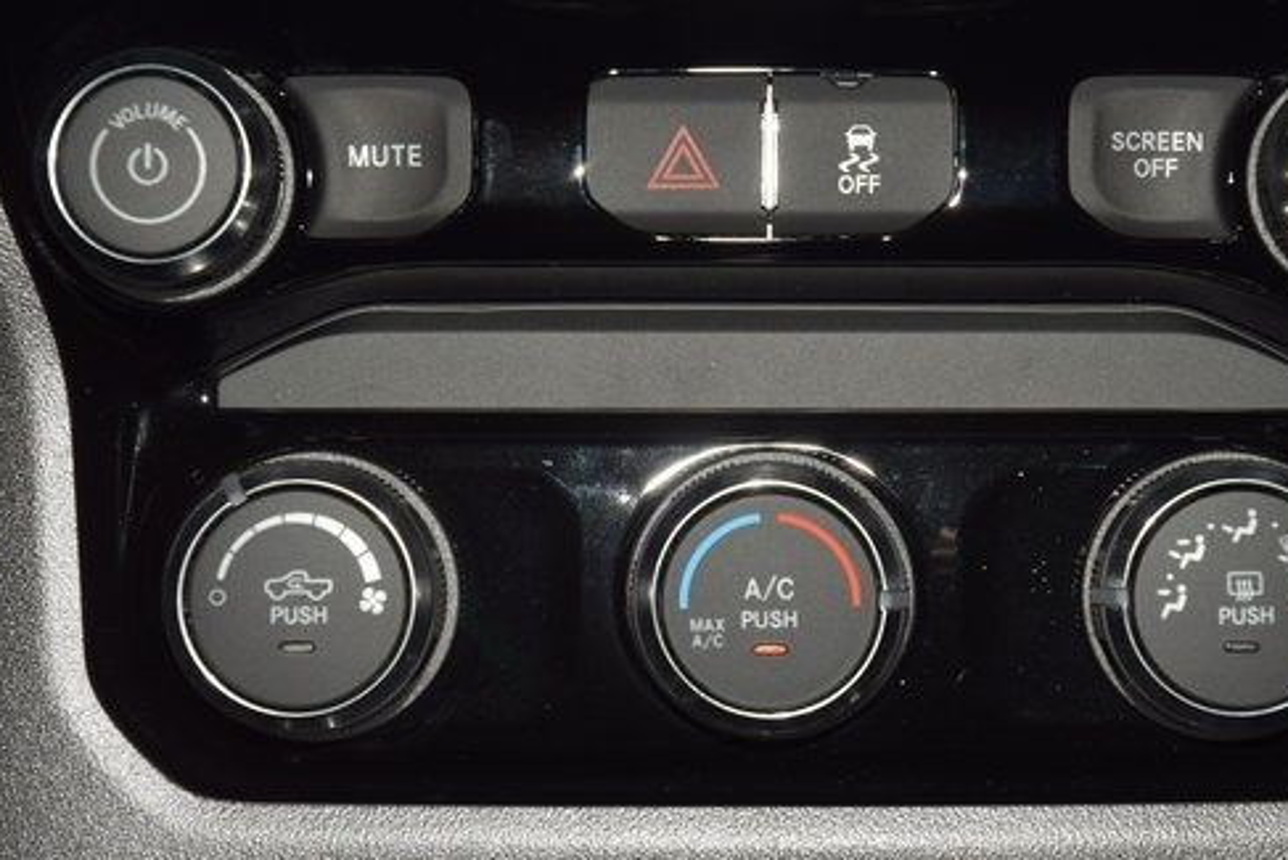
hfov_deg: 14.8
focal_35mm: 138
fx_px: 4939
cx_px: 775
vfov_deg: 9.9
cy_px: 417
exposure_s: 1/125
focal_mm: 70
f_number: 8
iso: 100
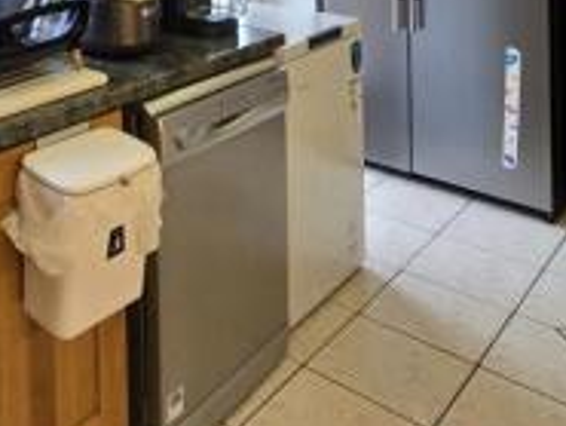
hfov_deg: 41.8
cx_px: 50
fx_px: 671
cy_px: -139
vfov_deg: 28.4
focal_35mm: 41
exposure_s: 1/50
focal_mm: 2.2
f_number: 2.2
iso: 50
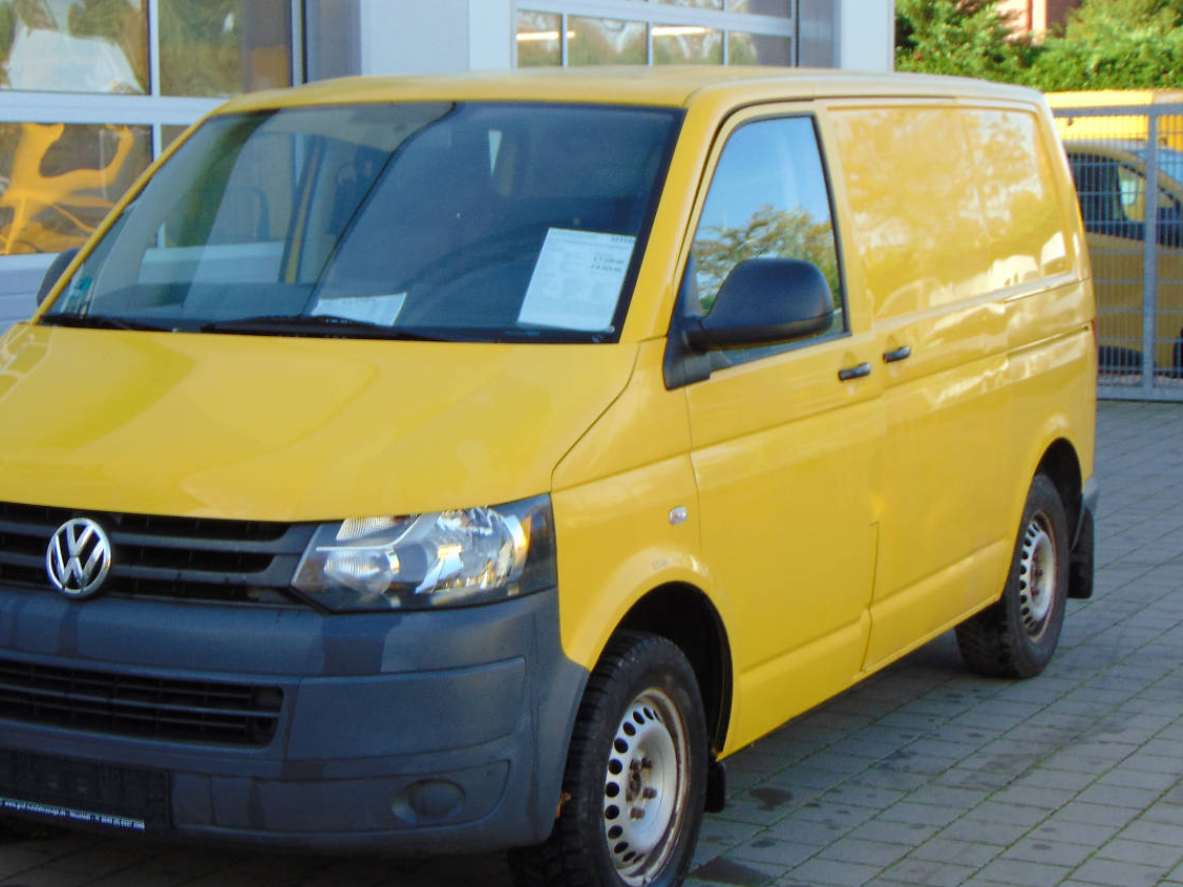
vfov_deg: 20.7
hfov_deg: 27.3
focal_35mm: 71
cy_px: 470
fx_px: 2426
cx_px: 465
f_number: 3.5
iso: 80
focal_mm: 9
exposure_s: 1/160
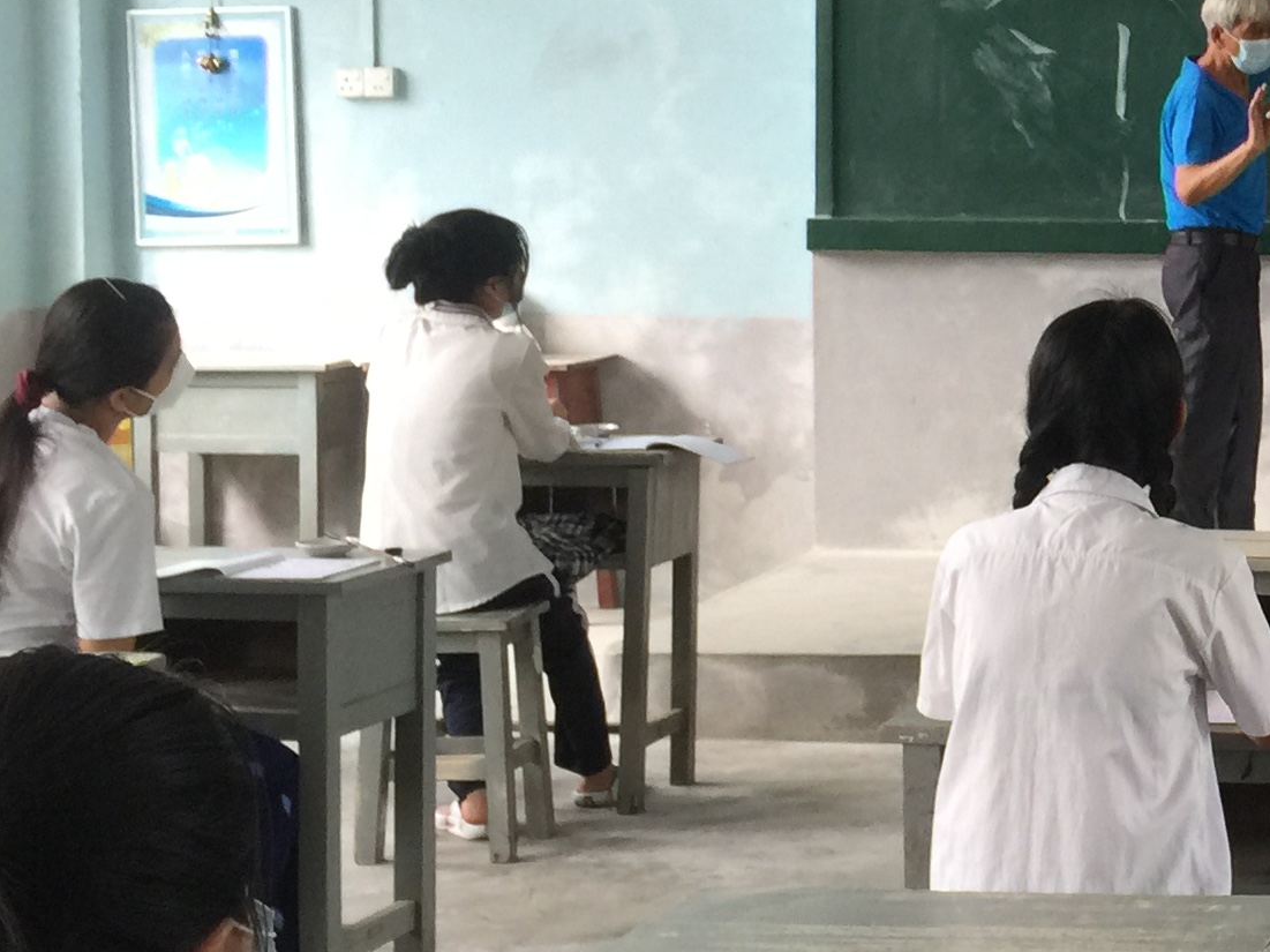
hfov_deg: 21.1
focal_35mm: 86
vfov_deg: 17.1
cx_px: 1549
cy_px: 278
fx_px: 3154
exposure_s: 1/33
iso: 40
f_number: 2.2
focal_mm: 4.15
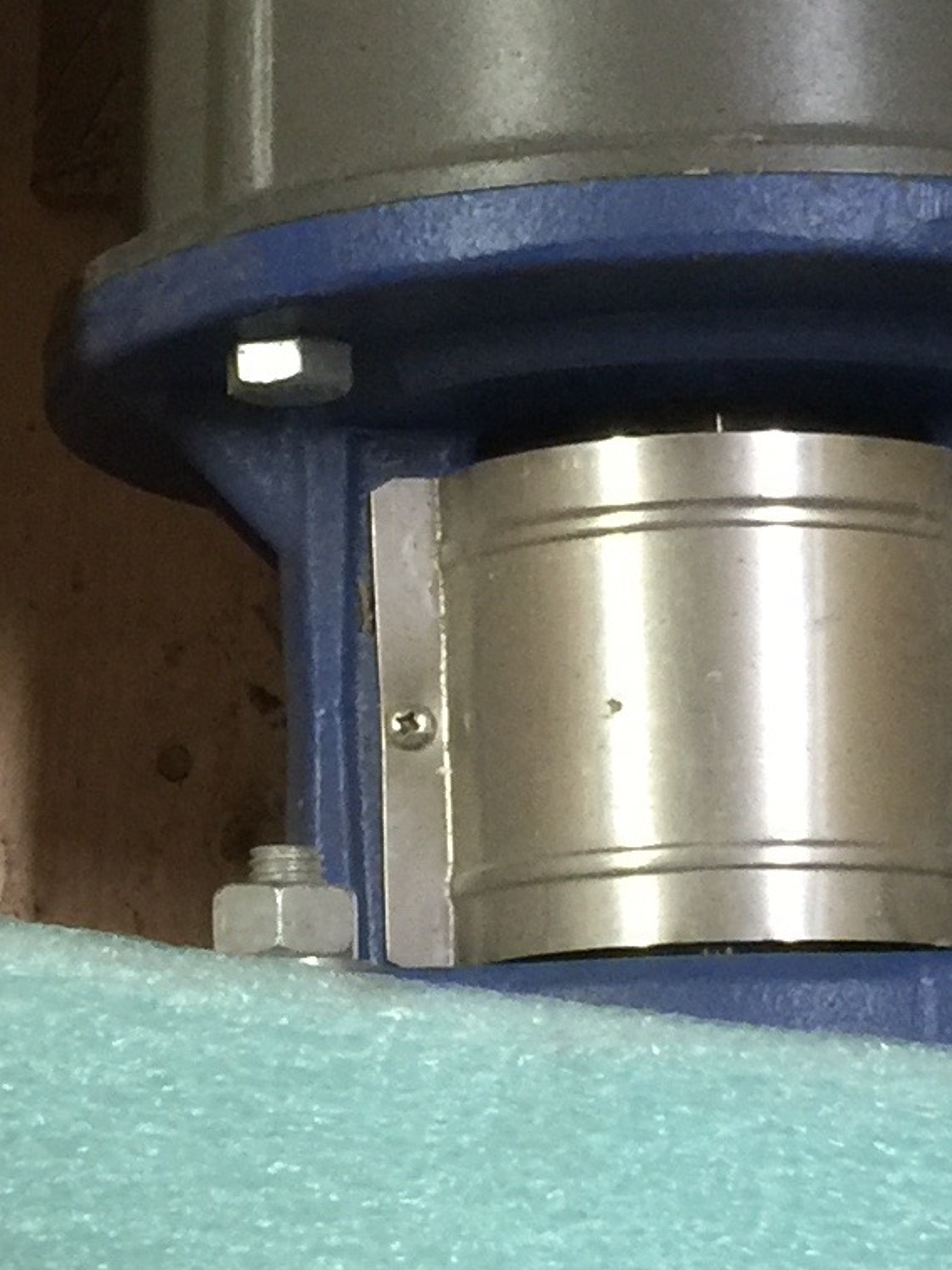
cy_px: 690
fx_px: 4582
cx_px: 602
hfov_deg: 11.9
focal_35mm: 125
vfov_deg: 15.8
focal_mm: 4.15
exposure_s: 1/10
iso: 125
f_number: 2.2
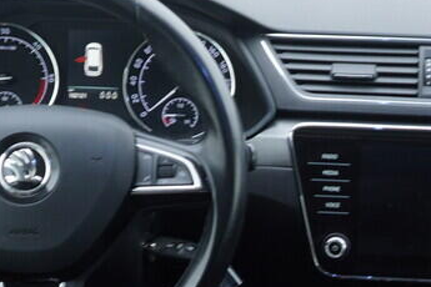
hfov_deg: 18.8
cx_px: 372
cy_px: 279
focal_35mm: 107
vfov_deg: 12.7
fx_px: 1281
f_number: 2.8
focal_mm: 24
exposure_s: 1/40
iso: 160
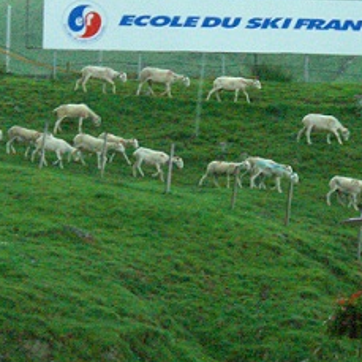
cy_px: 164
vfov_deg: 6.8
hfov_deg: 6.8
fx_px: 3041
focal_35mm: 257
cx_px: 310
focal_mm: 23.7
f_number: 5.4
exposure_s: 1/40
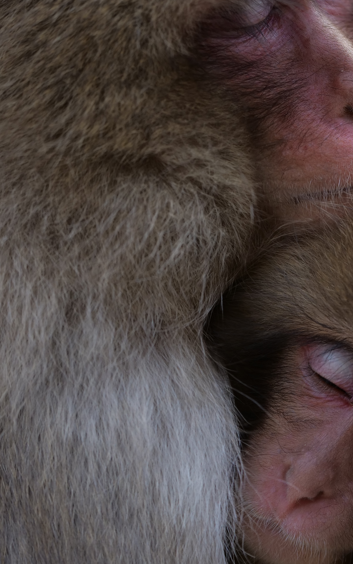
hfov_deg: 2.1
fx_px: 9727
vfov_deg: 3.3
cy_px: 193
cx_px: 313
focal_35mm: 632
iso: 200
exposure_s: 1/320
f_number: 2.8
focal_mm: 200
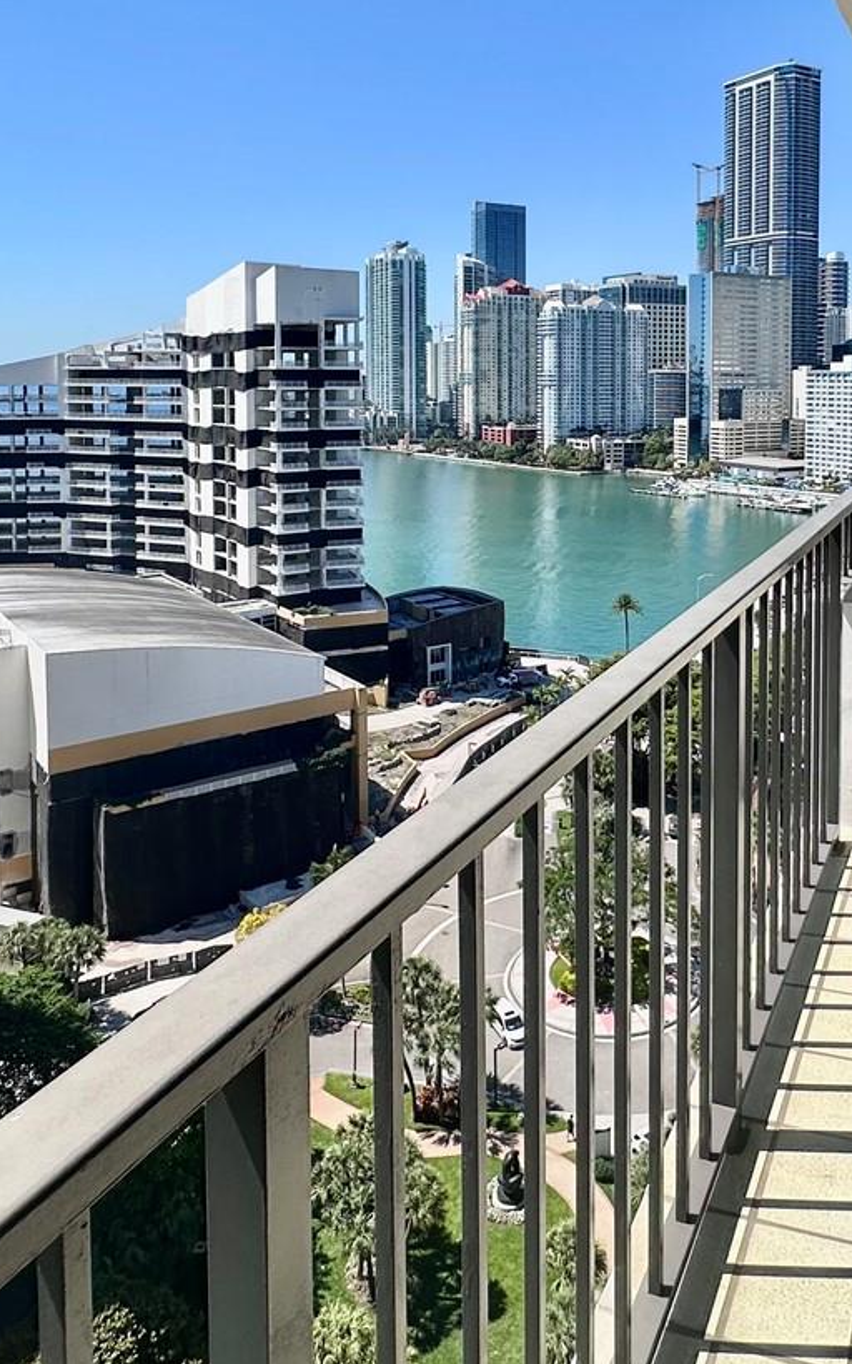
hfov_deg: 42.2
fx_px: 1077
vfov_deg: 62.6
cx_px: 612
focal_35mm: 29
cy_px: 425
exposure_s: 1/2257
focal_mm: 2.22
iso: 40
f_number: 2.2
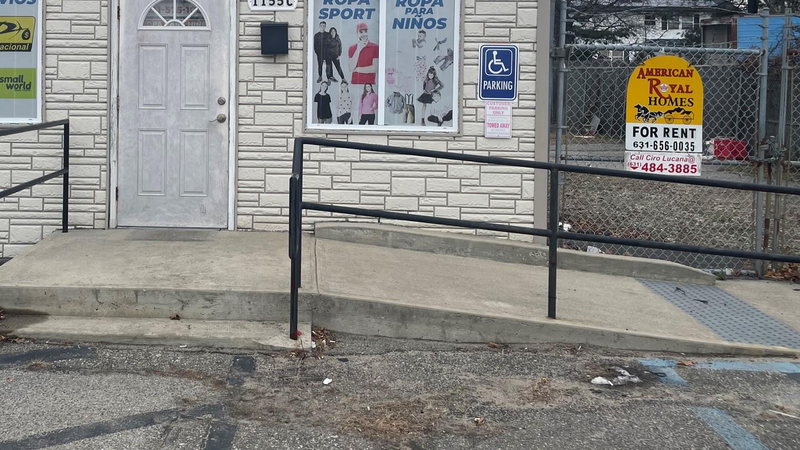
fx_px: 849
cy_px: 104
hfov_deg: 49.3
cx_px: 248
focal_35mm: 40
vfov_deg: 29.2
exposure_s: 1/1082
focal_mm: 4.2
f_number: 1.6
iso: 32
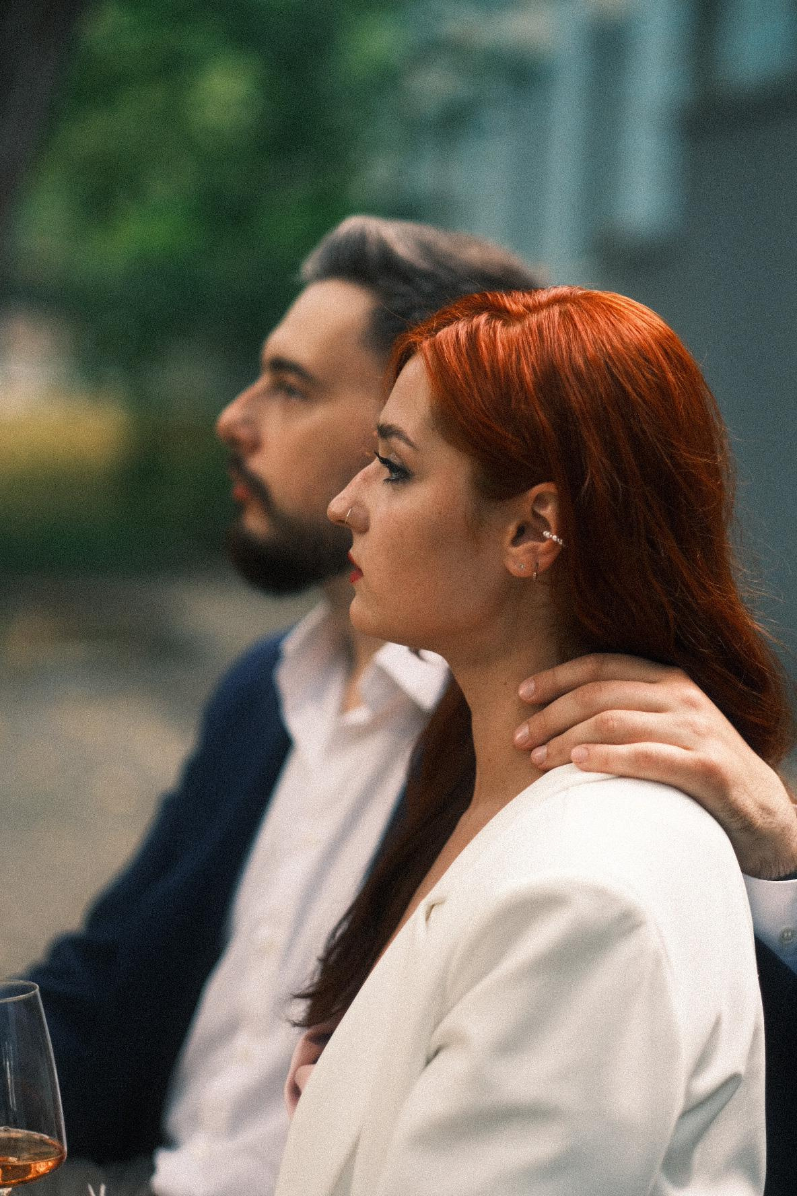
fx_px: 2789
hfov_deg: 16.3
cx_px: 398
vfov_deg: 24.2
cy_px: 598
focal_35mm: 84
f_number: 1.4
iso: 400
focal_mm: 56
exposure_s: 1/125
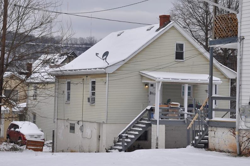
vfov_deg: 13.6
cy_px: 69
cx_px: 126
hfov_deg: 20.4
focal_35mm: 100
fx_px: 693
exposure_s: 1/320
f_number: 9
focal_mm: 52
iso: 200
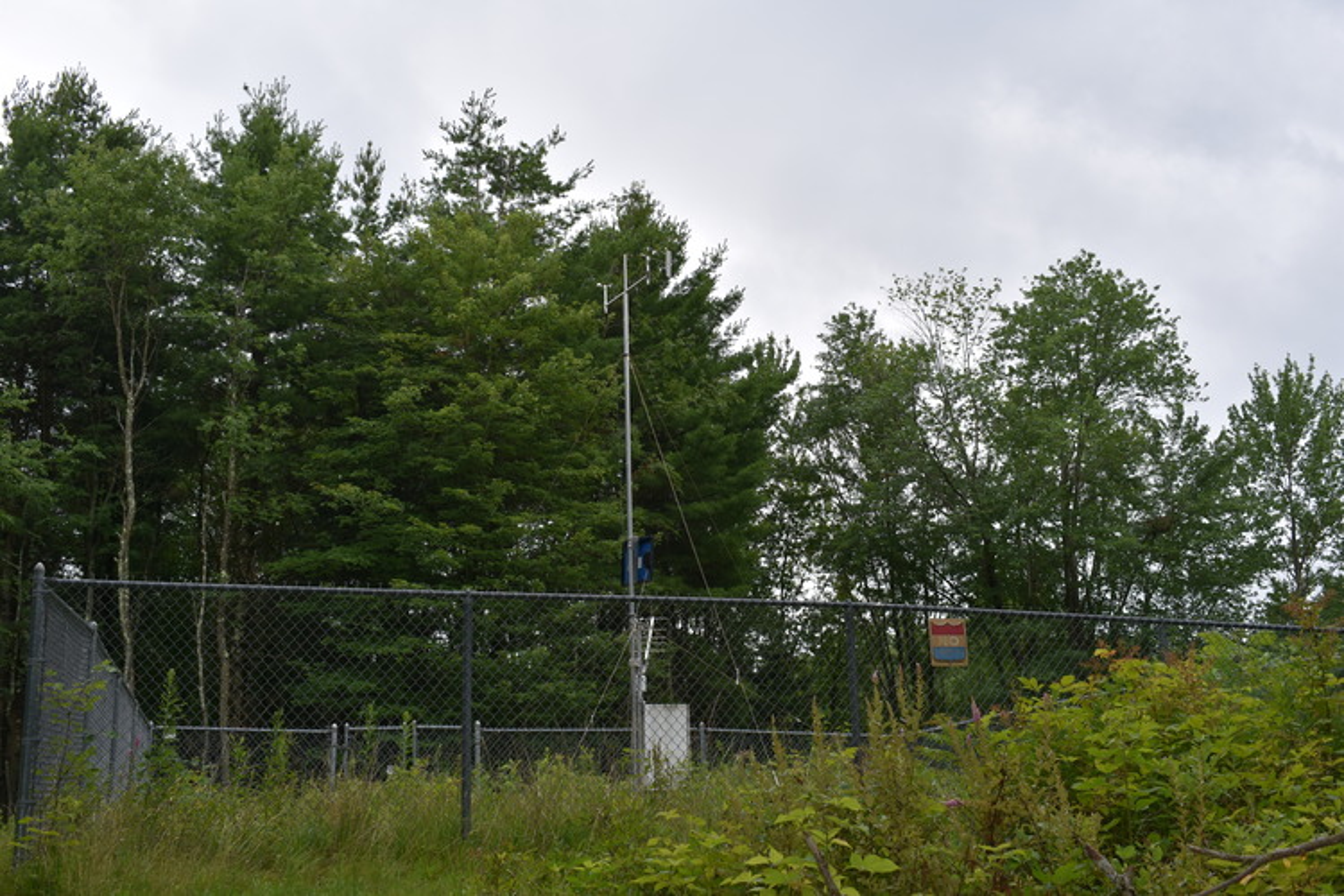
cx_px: 672
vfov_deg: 34.2
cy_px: 448
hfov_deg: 49.6
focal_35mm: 39
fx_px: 1456
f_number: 6.3
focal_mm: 26
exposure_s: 1/250
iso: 100
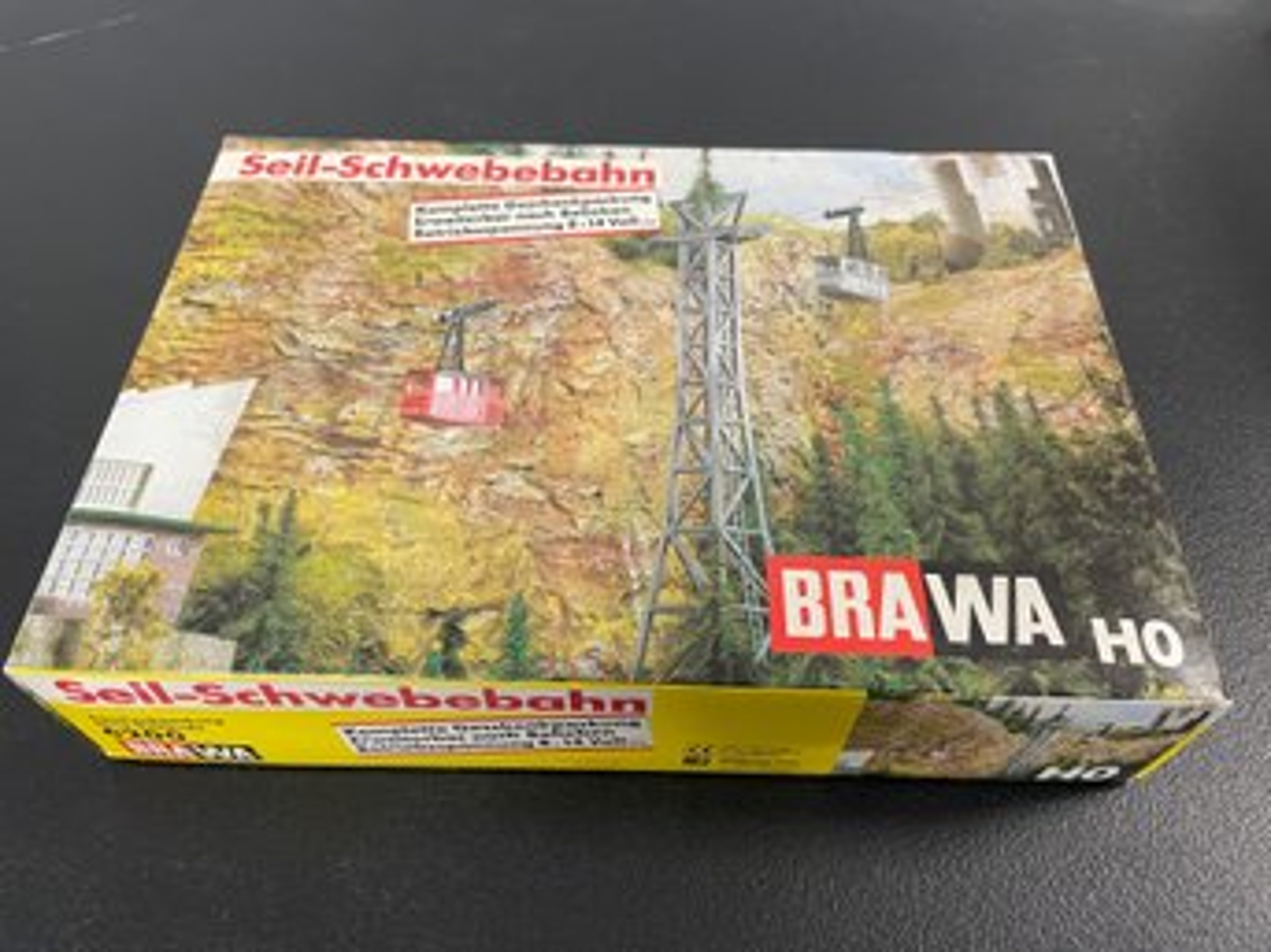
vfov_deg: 53.0
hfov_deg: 67.3
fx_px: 954
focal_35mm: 26
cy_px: 476
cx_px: 636
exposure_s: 1/60
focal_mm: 4.2
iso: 125
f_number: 1.6
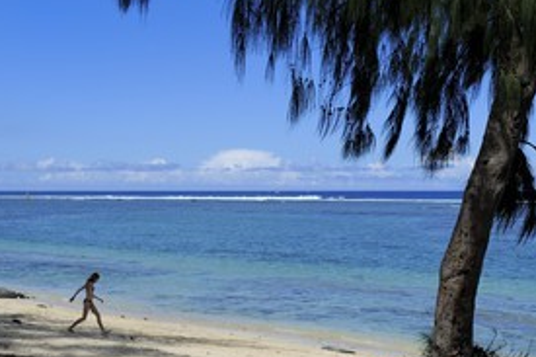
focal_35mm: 58
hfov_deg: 34.4
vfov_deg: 23.3
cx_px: 211
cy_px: 187
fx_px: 863
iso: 200
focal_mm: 38
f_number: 16
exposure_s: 1/200
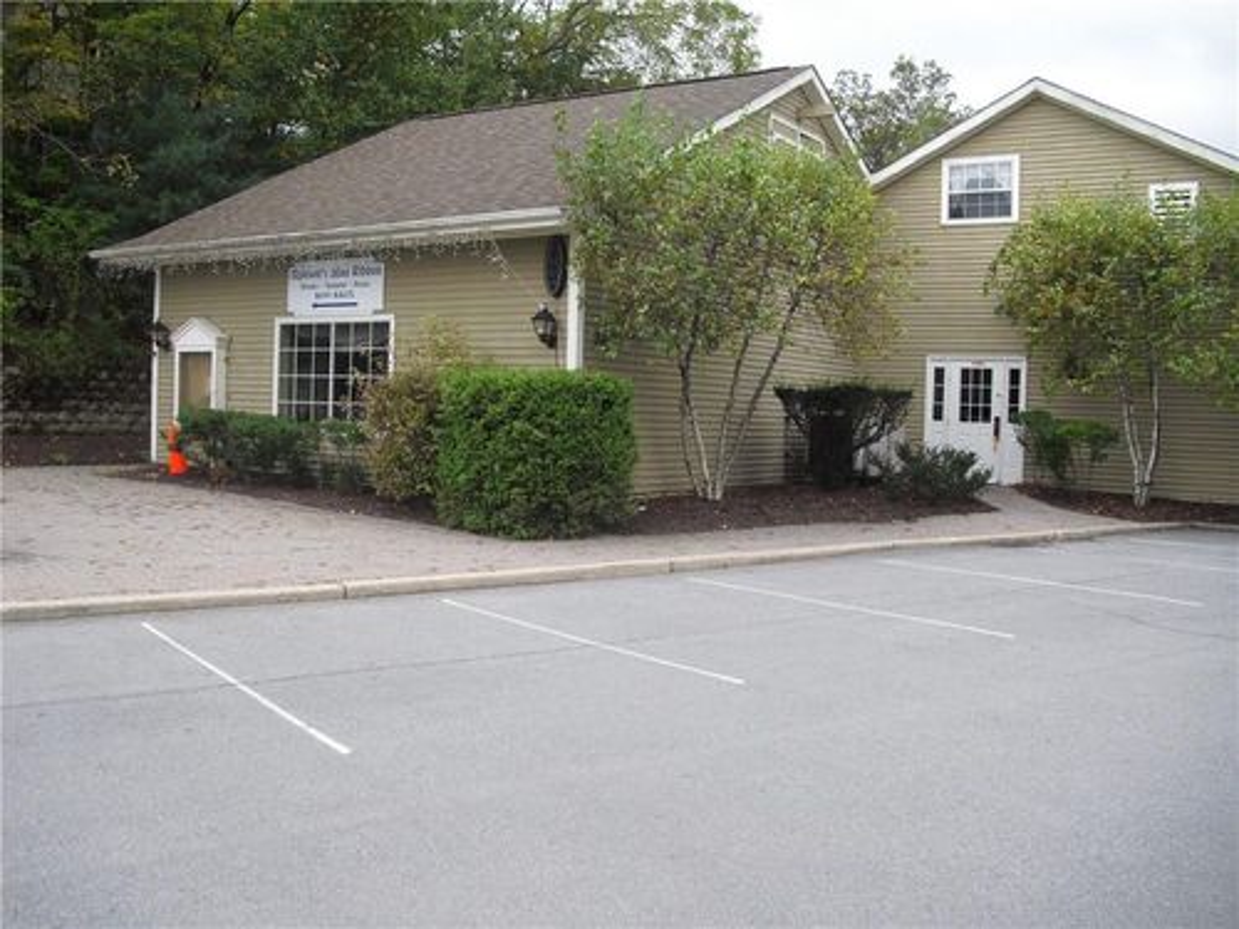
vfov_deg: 39.7
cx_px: 620
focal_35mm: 36
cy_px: 464
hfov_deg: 51.4
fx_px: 1289
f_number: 3.1
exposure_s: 1/320
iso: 100
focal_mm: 6.3
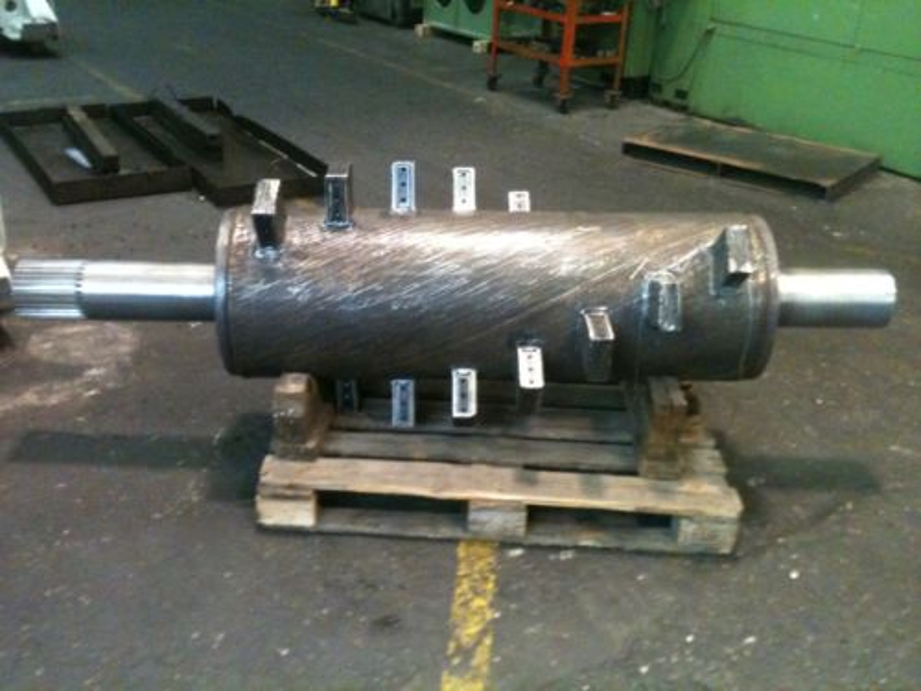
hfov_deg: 52.6
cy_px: 346
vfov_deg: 40.7
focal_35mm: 35
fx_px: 931
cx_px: 460
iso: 500
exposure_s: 1/13
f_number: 2.8
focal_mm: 3.85
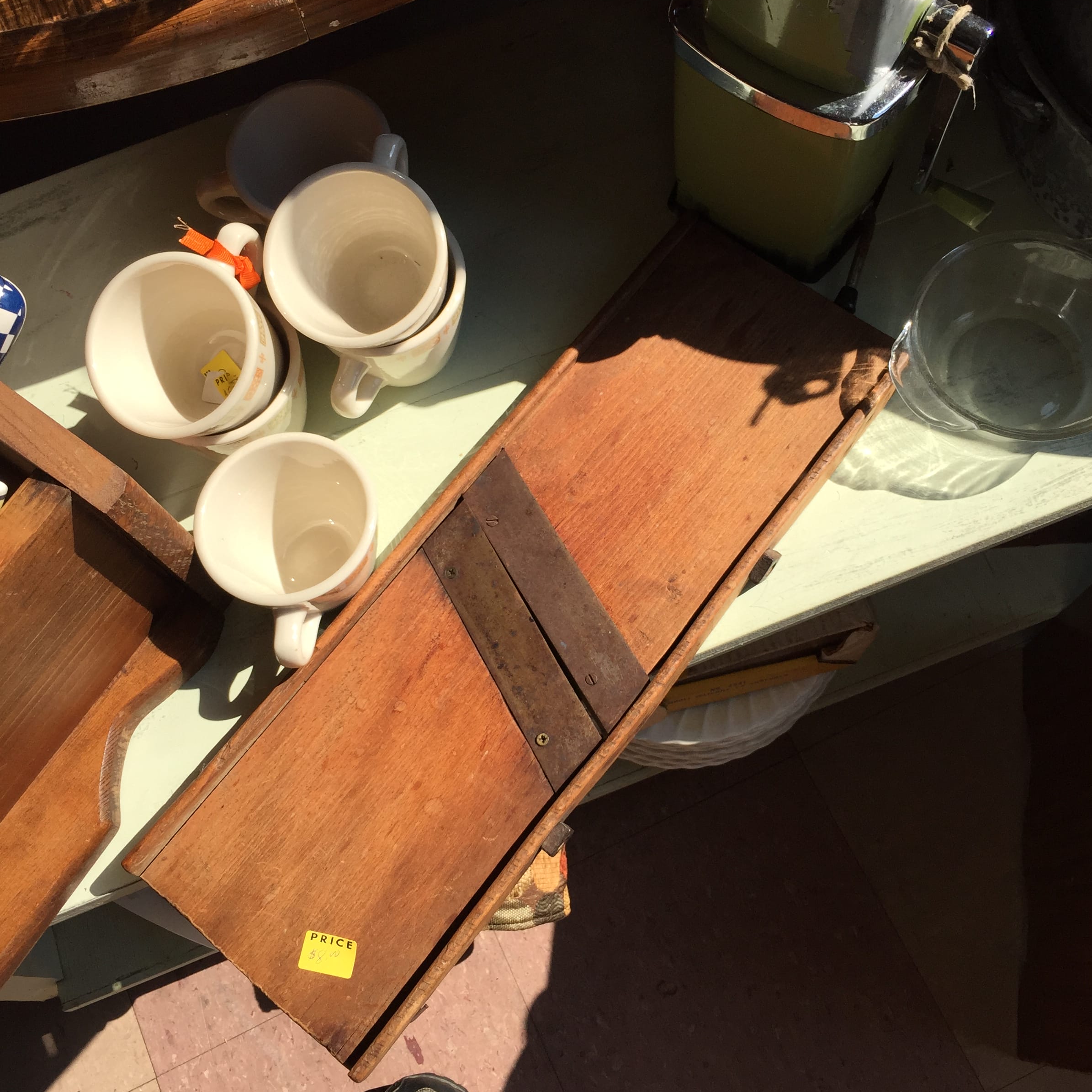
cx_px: 552
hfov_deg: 47.2
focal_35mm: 35
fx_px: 1249
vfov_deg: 47.2
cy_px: 527
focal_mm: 4.15
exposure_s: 1/1582
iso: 32
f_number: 2.2
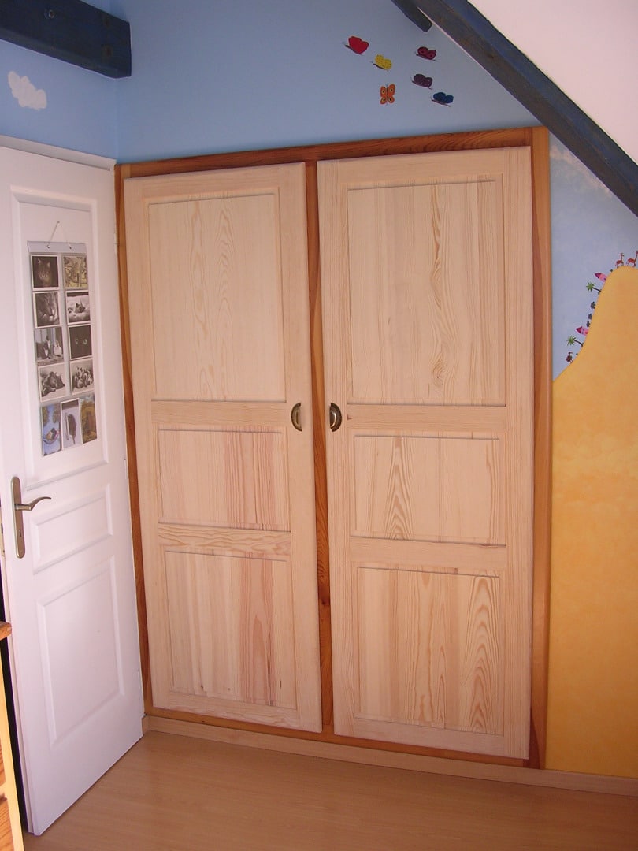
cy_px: 426
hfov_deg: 37.7
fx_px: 934
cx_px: 319
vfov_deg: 49.0
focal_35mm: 38
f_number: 2.8
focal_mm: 5.8
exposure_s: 1/92.5
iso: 100
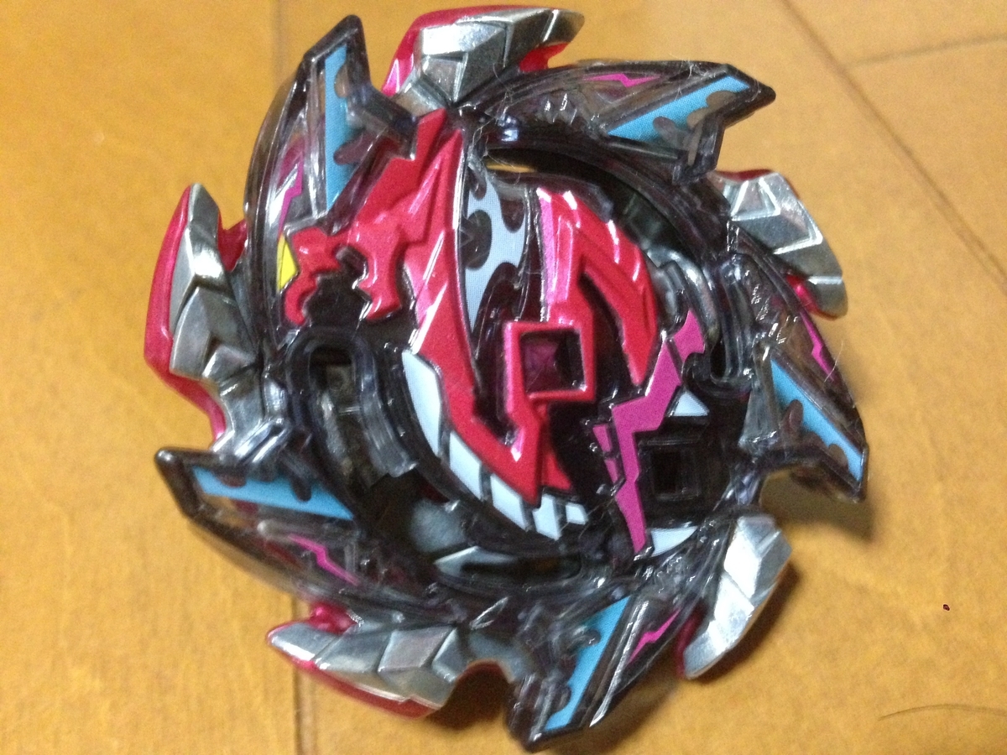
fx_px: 960
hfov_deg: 55.4
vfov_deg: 42.9
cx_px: 504
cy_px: 378
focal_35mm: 33
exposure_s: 1/15
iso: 800
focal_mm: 4.12
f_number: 2.4
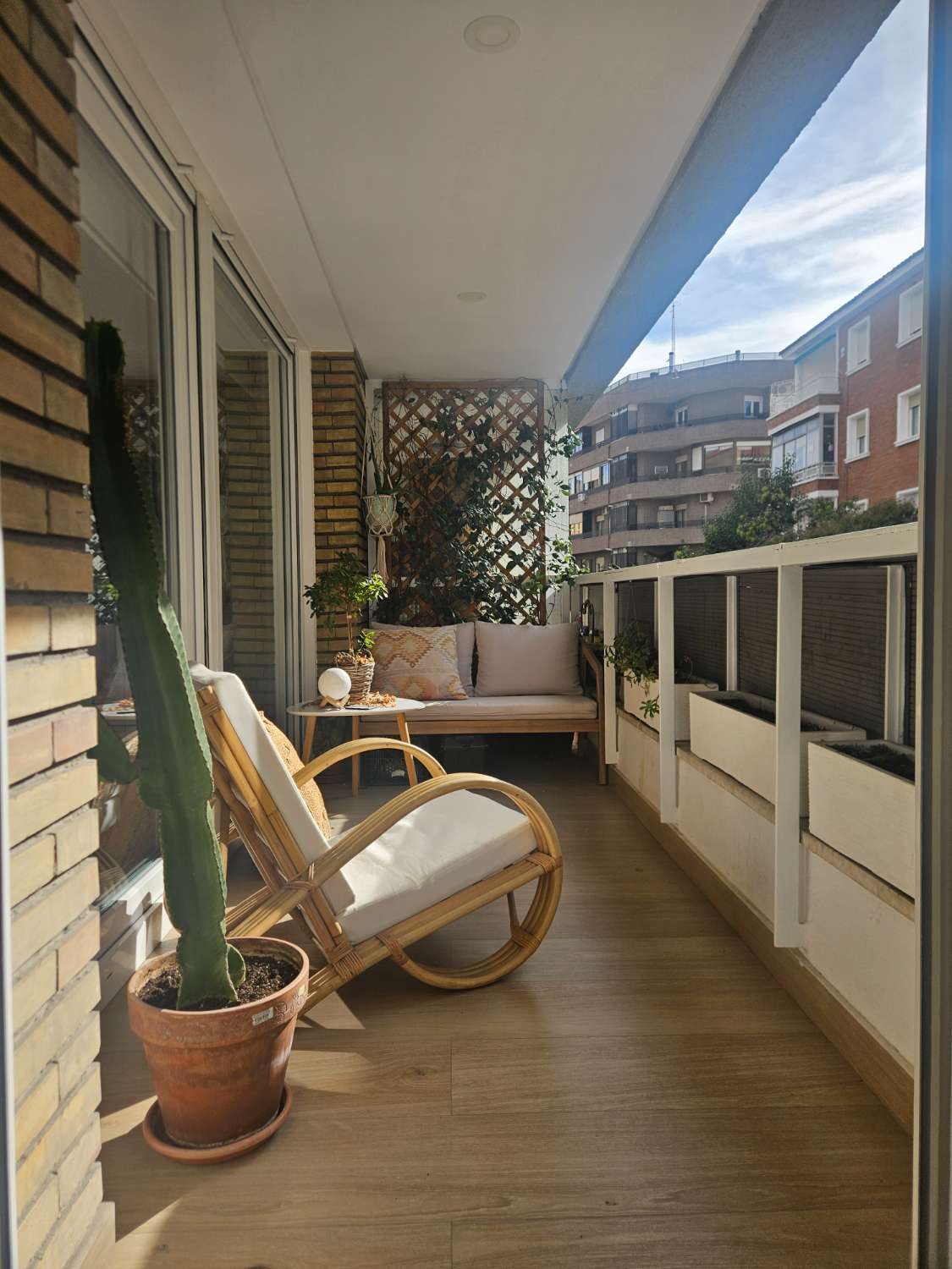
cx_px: 476
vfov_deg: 73.9
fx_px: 843
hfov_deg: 58.9
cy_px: 634
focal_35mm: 23
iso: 25
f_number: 1.8
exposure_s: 1/1314
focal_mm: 5.4
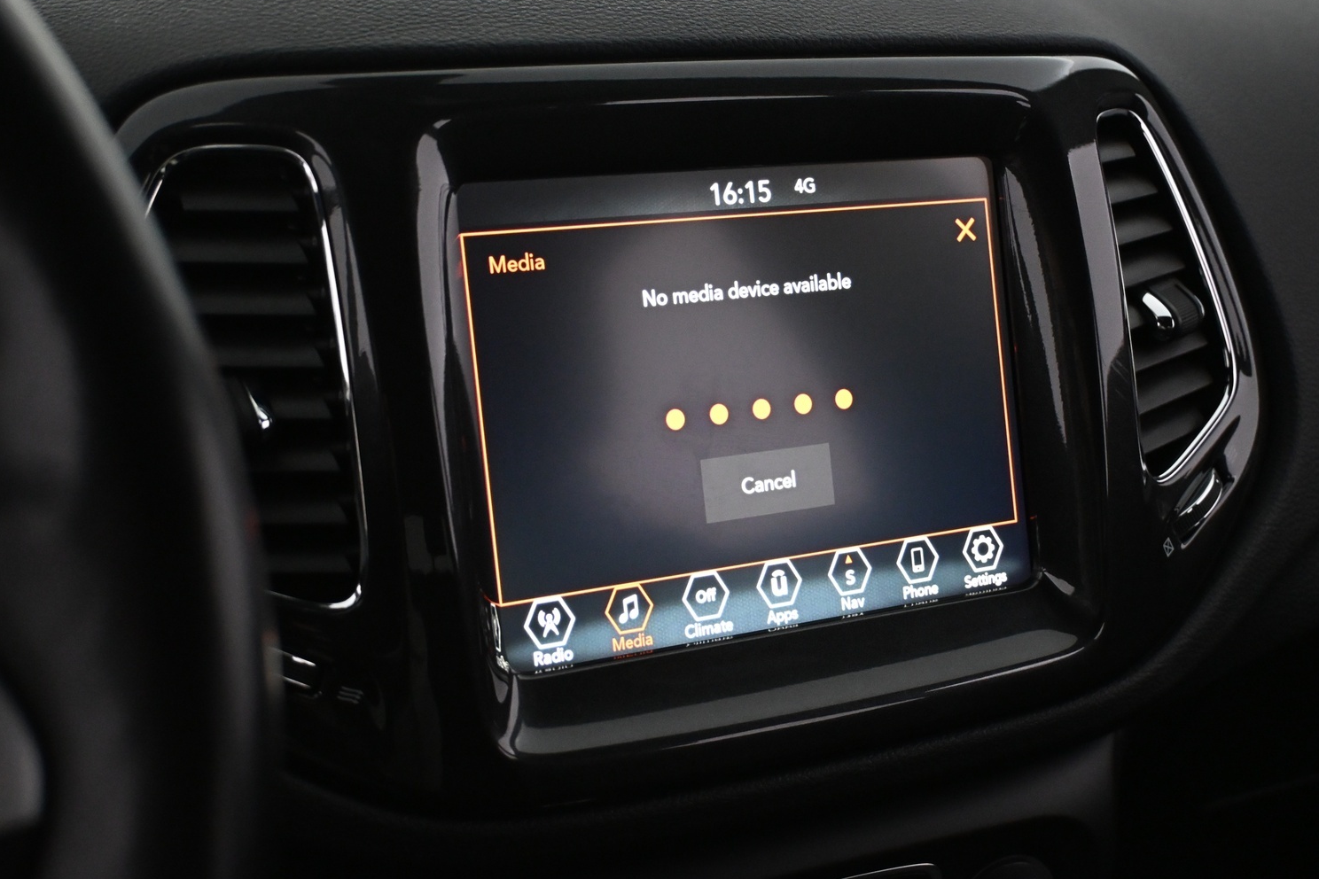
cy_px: 437
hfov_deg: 39.7
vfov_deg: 27.1
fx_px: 1825
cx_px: 699
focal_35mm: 50
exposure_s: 1/60
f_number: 4.8
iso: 3600
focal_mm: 30.5
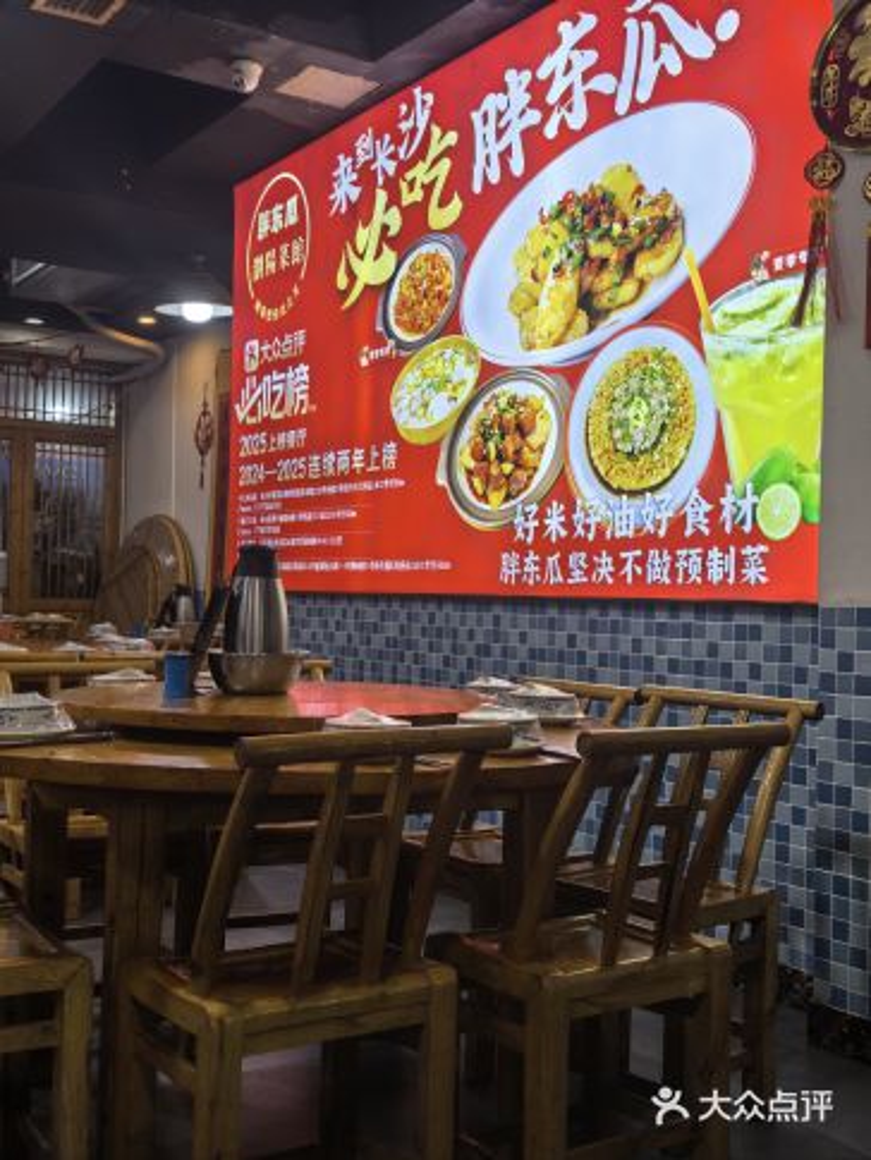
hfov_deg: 36.8
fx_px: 1308
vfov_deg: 47.9
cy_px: 580
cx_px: 436
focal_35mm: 39
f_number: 2
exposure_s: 1/100
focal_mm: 6.98
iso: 125
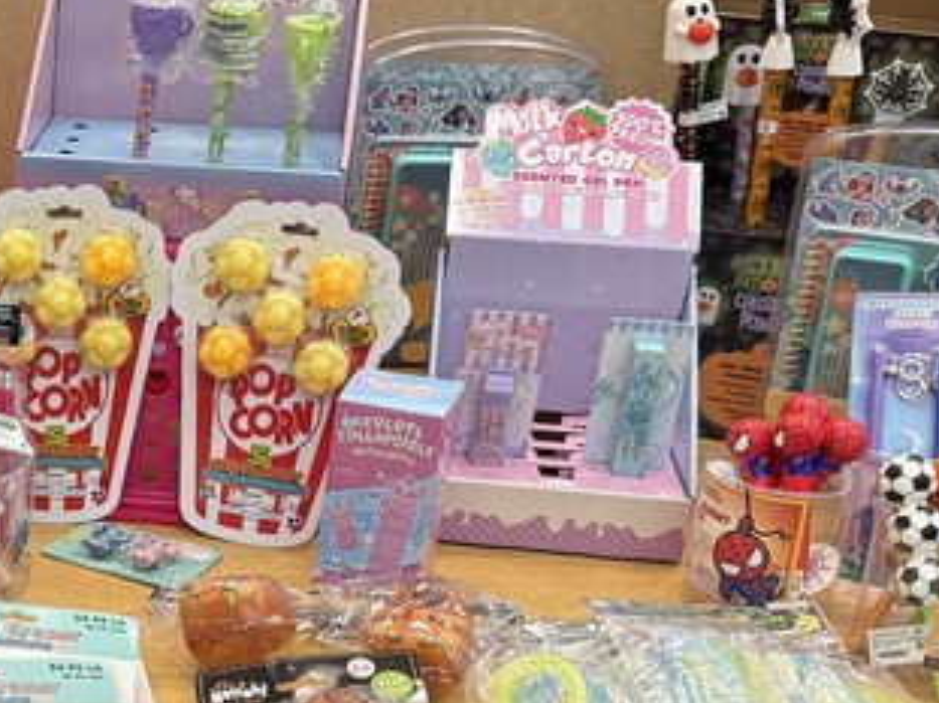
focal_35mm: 79
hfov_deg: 23.0
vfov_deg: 18.5
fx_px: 2142
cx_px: -139
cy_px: 543
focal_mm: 6.76
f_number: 1.78
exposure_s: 1/120
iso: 200
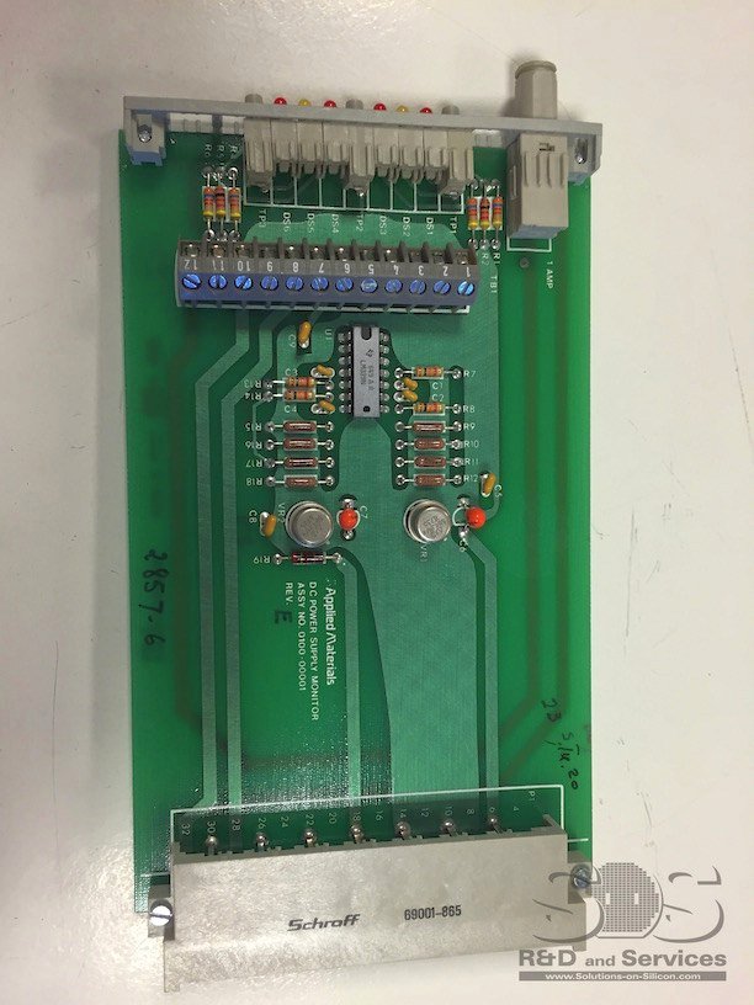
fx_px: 842
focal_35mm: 29
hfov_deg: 48.2
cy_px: 502
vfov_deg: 61.7
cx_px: 377
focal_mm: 4.15
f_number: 2.2
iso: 64
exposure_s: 1/33
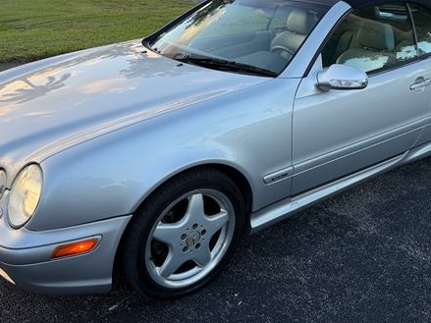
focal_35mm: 35
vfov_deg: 40.4
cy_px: 118
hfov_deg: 52.6
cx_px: 235
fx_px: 436
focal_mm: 6.76
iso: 80
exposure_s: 1/627
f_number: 1.78
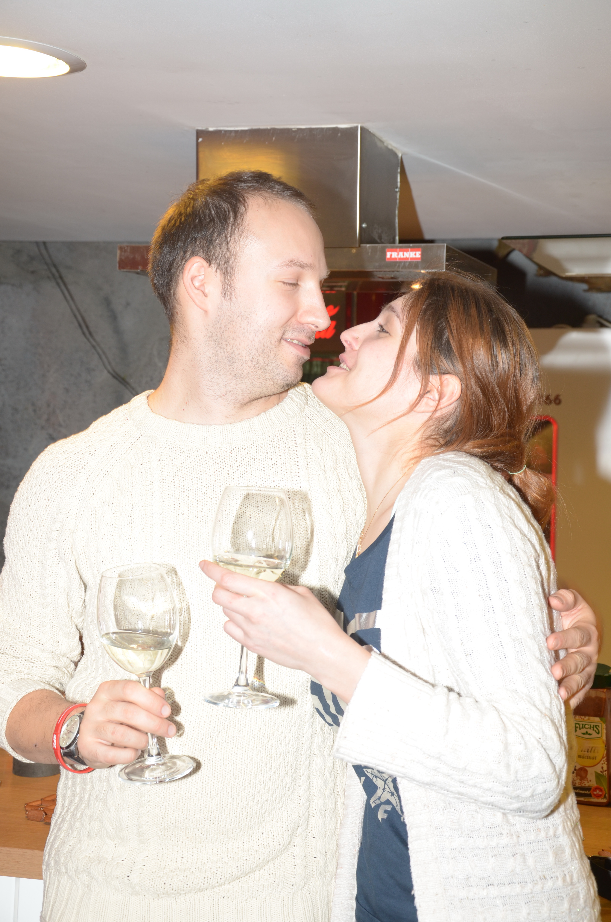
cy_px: 461
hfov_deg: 23.7
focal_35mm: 57
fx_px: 1458
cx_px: 306
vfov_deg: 35.1
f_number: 5.6
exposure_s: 1/13
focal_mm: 38
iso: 250
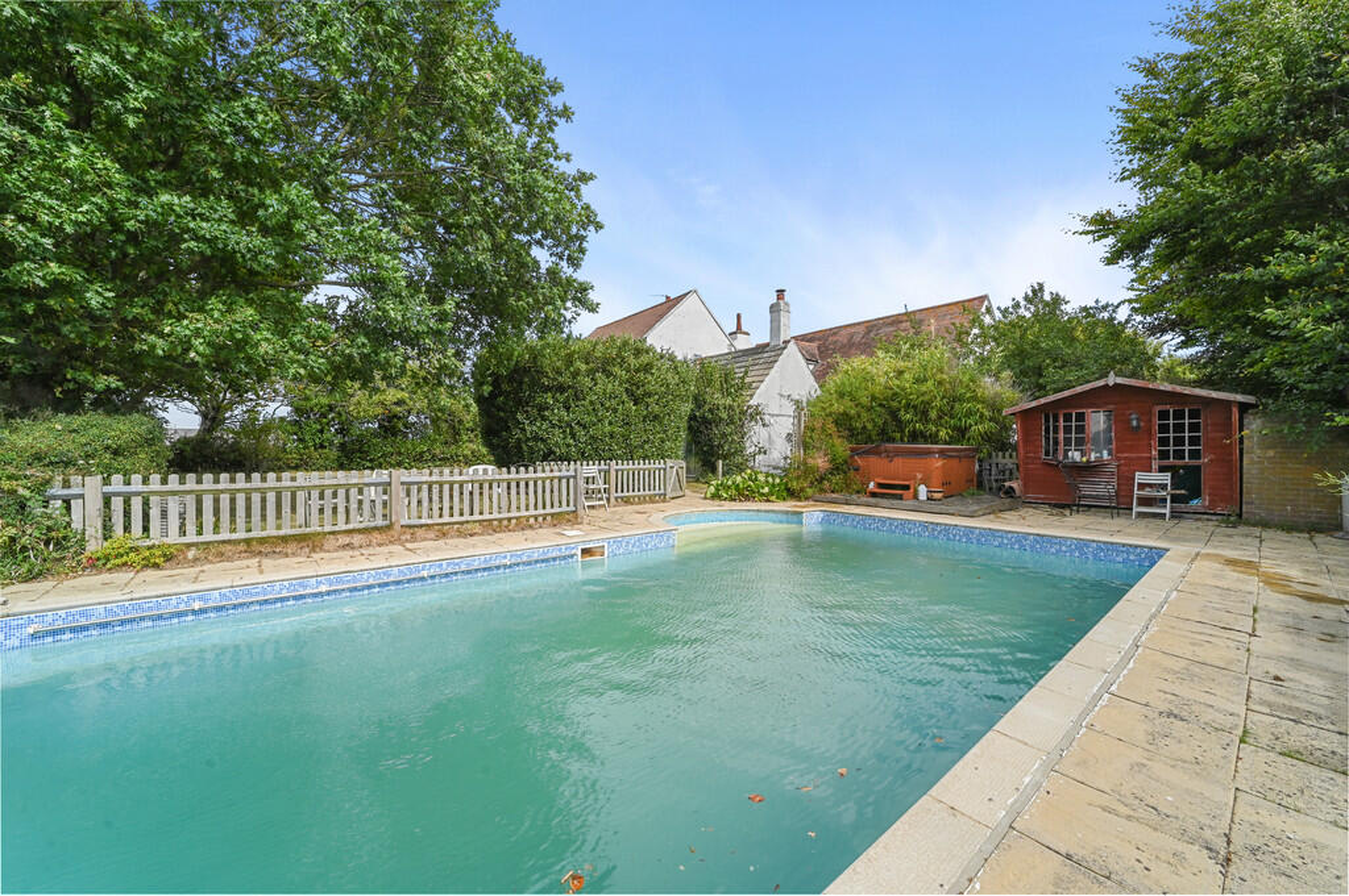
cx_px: 674
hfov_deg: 104.3
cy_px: 448
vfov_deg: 81.1
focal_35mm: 14
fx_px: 524
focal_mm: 14
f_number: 11
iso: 400
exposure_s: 1/80
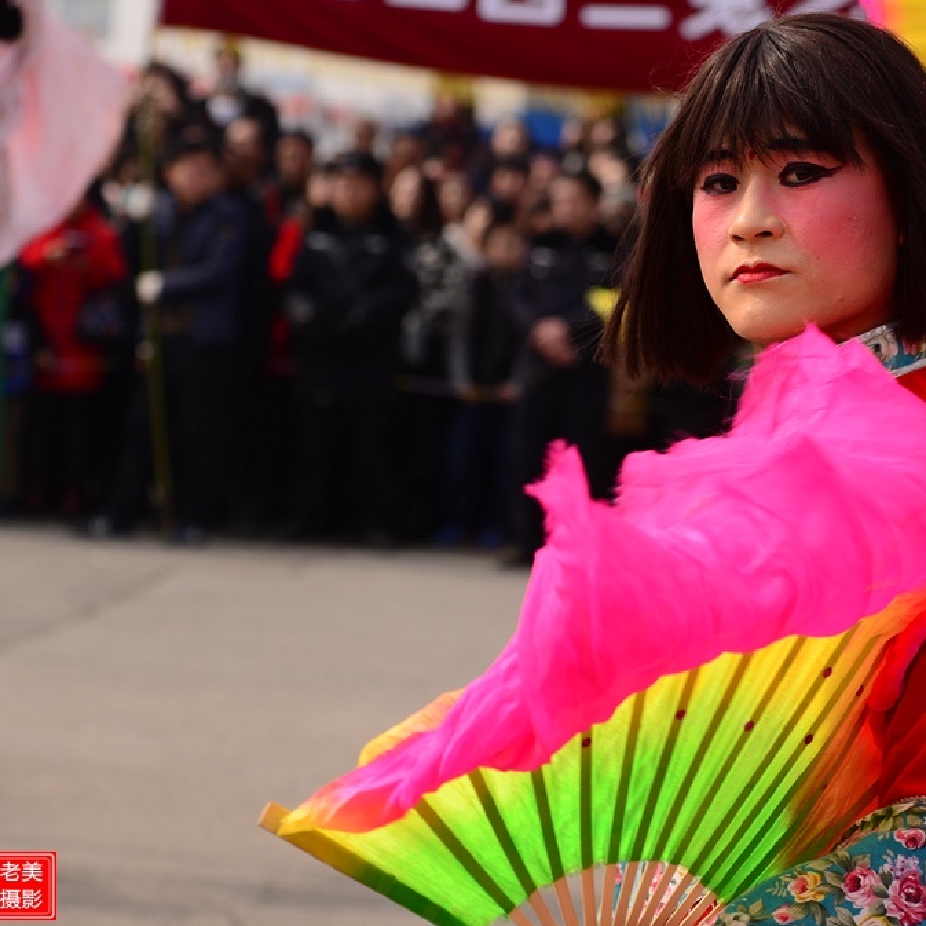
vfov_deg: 12.9
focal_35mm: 135
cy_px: 464
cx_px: 678
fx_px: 4086
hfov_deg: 12.9
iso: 100
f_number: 4
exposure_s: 1/640
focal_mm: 70
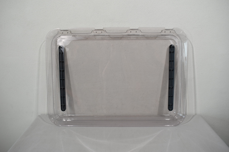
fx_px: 172
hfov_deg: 67.4
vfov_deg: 47.9
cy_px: 76
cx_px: 114
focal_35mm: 27
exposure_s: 1/125
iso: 360
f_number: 5.6
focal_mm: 18
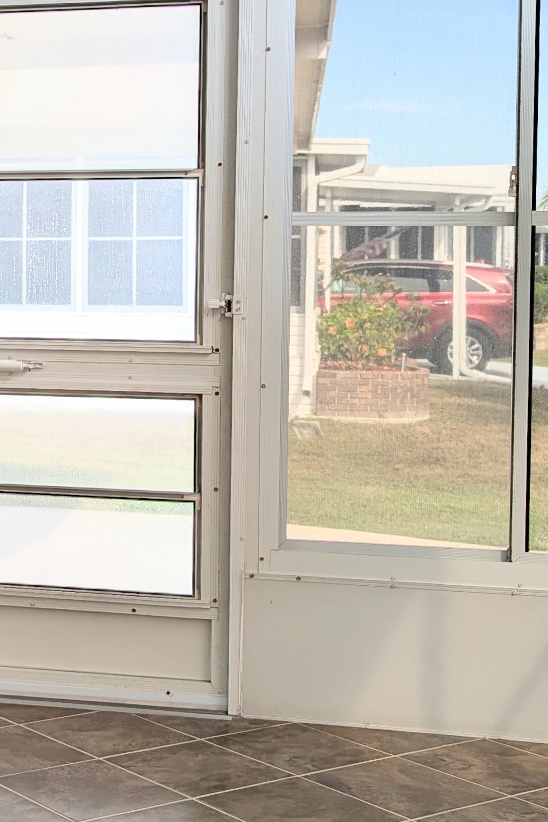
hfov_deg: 18.9
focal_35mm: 66
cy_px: 316
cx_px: -184
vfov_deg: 30.4
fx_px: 1507
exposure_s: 1/394
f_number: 1.68
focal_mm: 6.9
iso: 20
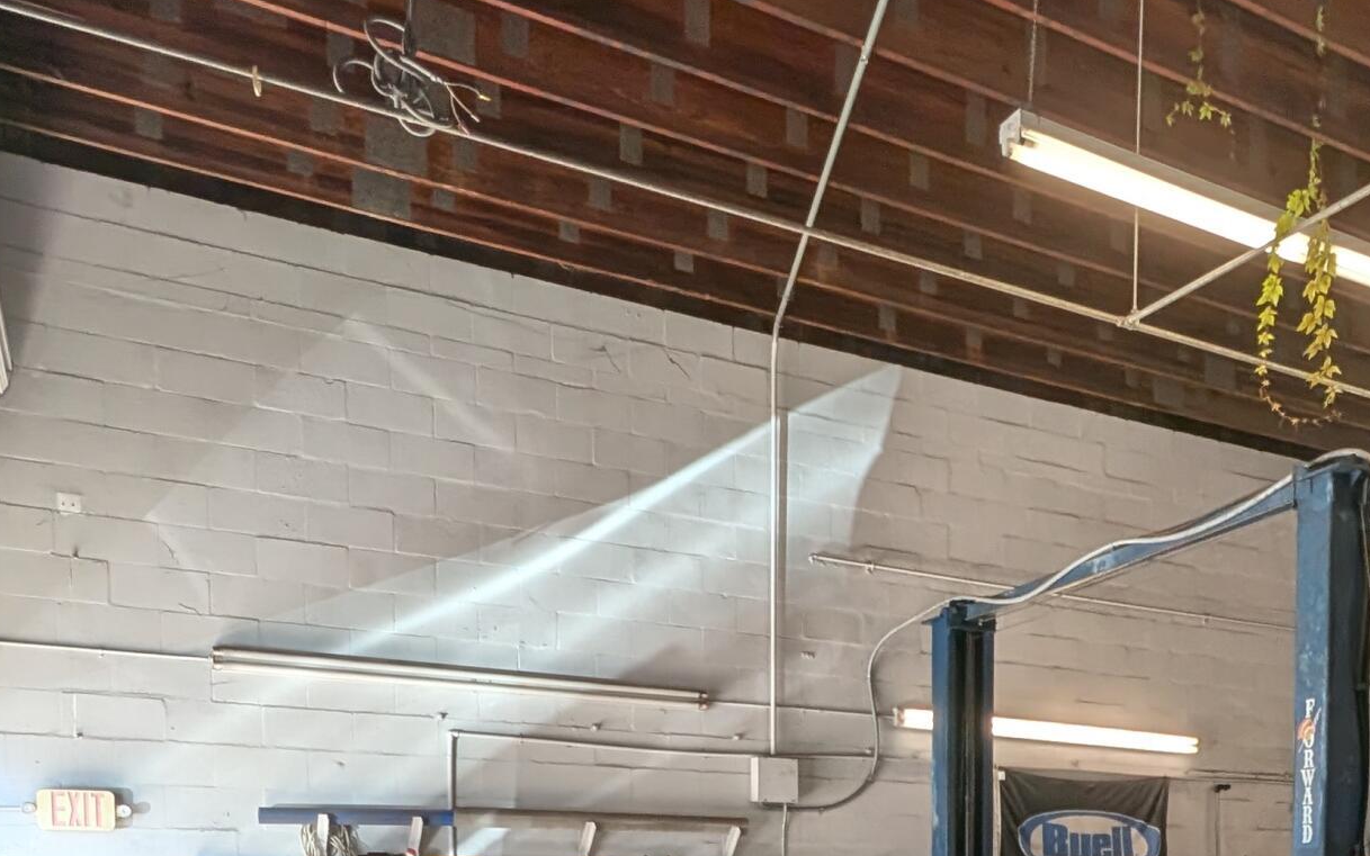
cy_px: 984
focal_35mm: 34
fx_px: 1270
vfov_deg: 32.0
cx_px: 993
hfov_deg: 54.6
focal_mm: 1.95
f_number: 2.2
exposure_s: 1/120
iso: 97
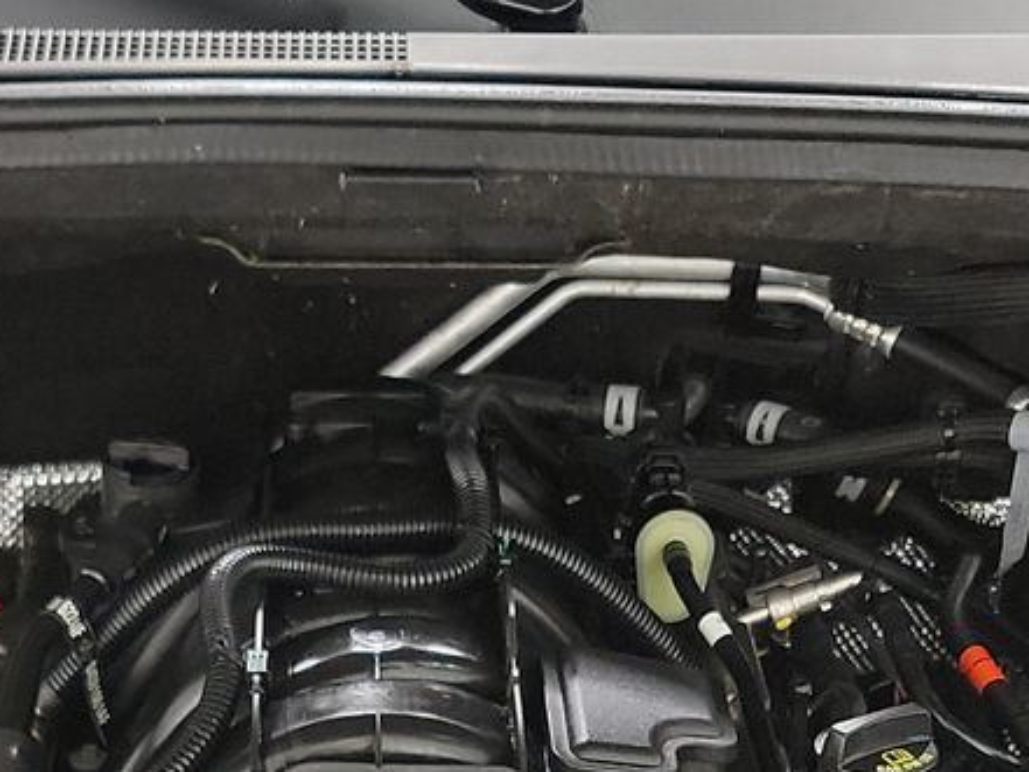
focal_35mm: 87
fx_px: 2587
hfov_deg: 22.5
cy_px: 1080
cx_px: 413
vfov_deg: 15.9
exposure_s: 1/59
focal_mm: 6.7
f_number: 1.8
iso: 479
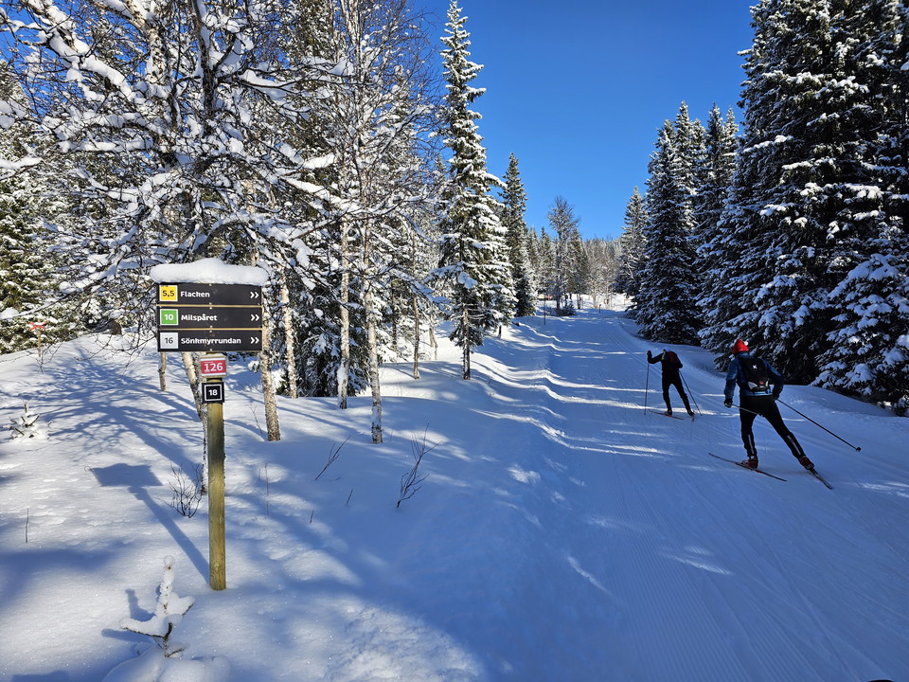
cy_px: 341
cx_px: 454
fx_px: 604
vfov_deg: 58.9
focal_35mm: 23
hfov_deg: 73.9
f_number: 1.7
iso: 10
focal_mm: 6.3
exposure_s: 1/726
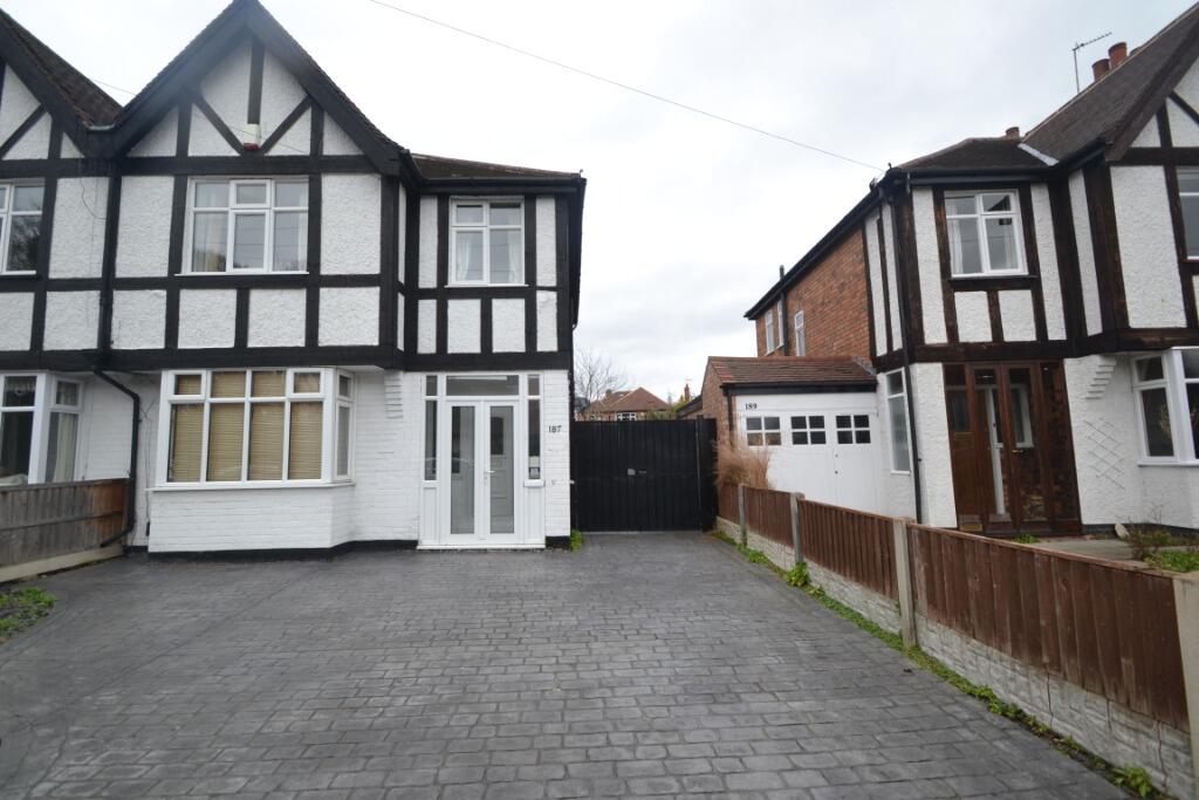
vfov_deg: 77.3
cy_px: 400
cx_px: 600
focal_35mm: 15
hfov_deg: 100.4
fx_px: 500
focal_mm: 10
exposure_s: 1/125
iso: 220
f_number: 5.6
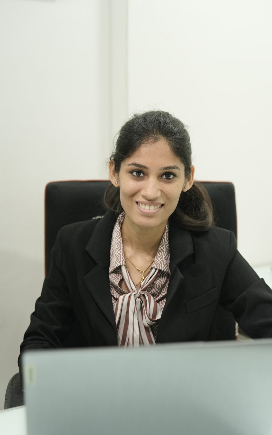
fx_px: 676
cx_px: 143
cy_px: 240
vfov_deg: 35.7
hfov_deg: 22.7
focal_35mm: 57
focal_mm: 50
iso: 1600
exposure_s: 1/250
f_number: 2.8
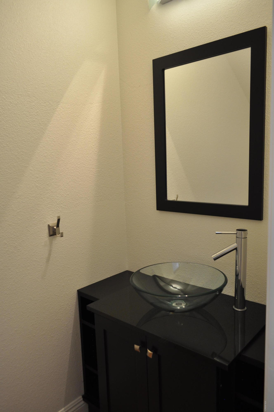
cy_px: 206
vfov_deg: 67.4
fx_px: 309
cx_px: 137
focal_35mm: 27
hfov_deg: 47.8
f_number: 4
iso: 500
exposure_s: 1/60
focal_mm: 18
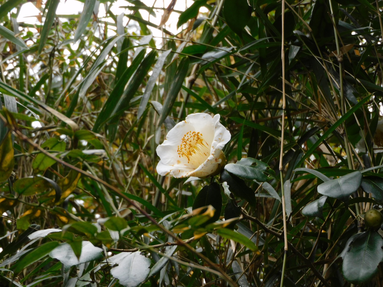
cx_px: 192
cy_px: 144
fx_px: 1660
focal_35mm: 150
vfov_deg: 9.9
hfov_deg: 13.2
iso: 125
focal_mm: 26.9
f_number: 5.2
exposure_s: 1/100
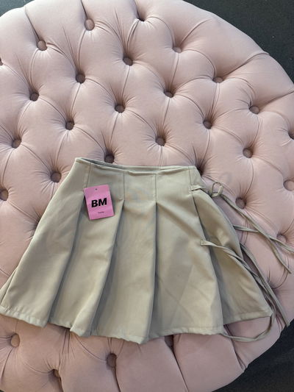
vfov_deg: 71.6
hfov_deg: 56.8
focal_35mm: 24
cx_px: 147
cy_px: 196
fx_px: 272
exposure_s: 1/100
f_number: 1.78
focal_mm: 6.76
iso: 160
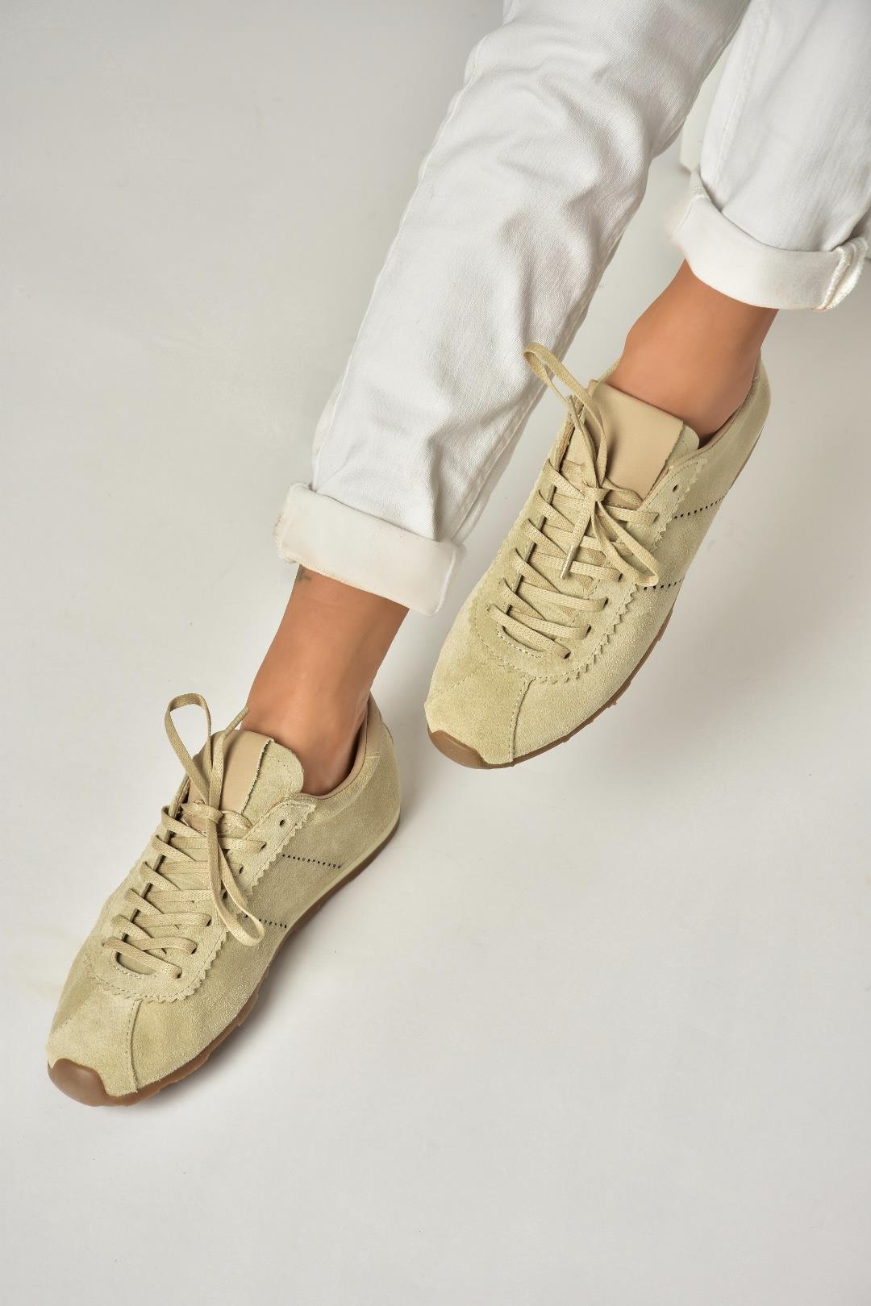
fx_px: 4082
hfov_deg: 12.2
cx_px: 436
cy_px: 653
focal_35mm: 112
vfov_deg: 18.2
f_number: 8
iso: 100
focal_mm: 75
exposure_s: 1/125
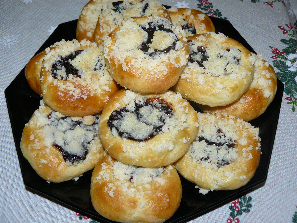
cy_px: 112
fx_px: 309
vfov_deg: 39.7
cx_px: 148
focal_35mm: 36
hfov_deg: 51.4
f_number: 2.8
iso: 100
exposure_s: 1/30
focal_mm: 6
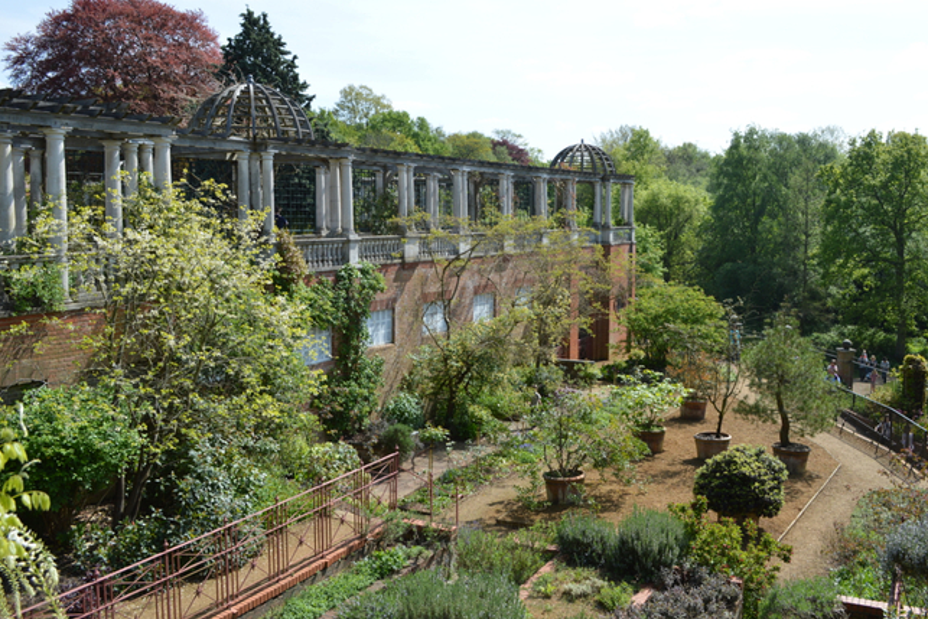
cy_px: 291
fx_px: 877
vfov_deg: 38.9
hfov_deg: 55.8
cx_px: 483
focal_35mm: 34
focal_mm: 20
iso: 100
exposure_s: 1/250
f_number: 8
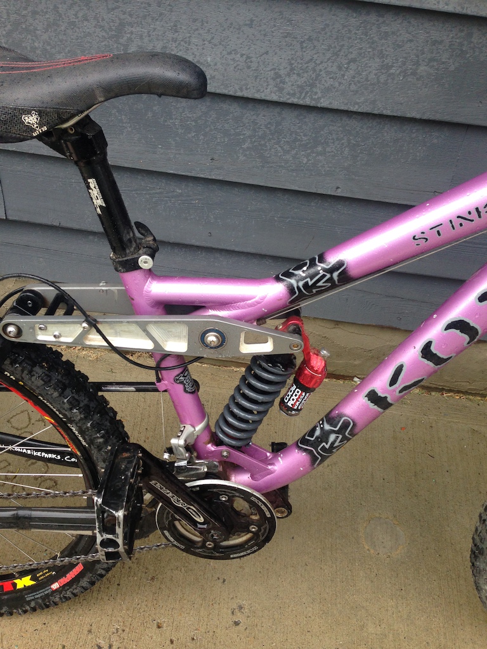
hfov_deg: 42.9
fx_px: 619
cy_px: 324
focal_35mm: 33
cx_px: 244
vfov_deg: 55.4
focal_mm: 4.12
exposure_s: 1/120
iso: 80
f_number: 2.4
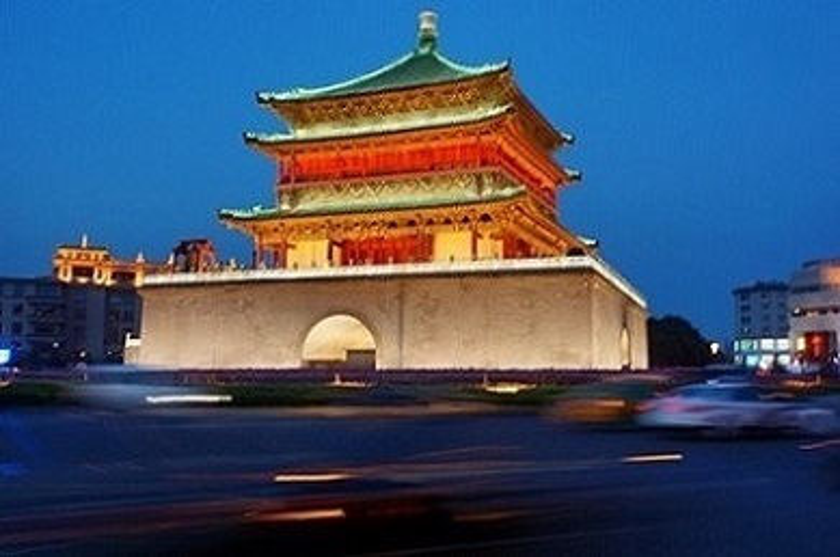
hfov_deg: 53.2
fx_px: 839
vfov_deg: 36.7
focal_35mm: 36
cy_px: 278
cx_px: 420
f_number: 11
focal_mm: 24
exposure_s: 1/2
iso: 100
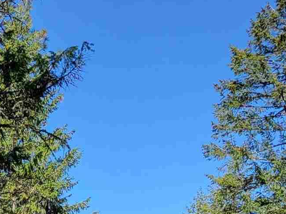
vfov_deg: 10.8
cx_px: -222
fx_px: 1008
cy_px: 459
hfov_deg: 14.3
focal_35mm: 122
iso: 40
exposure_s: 1/952
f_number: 1.8
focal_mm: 5.4
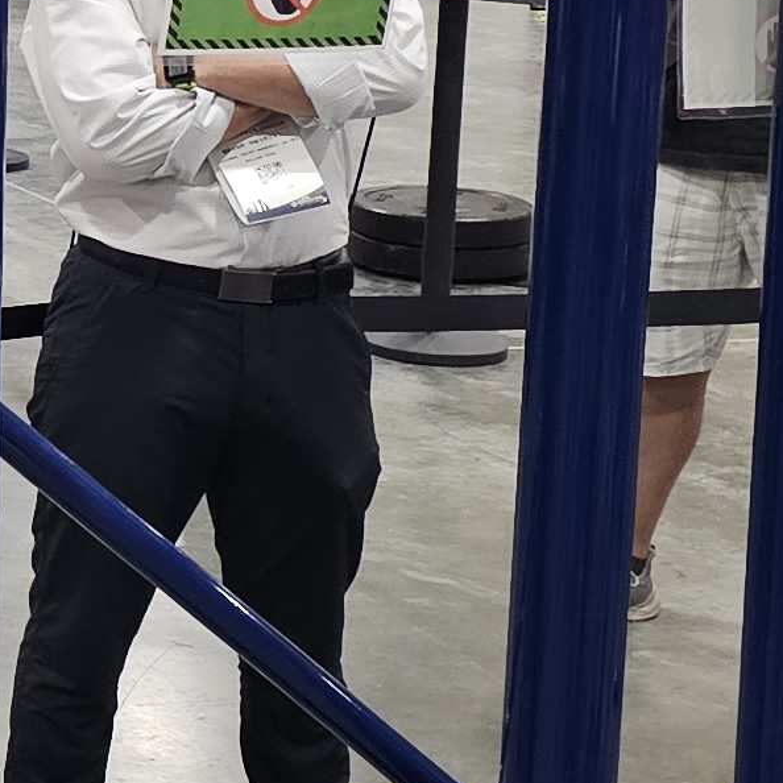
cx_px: -763
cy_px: 38
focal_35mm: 137
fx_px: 3506
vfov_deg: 12.6
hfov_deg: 11.5
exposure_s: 1/120
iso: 400
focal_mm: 6.3
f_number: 1.7
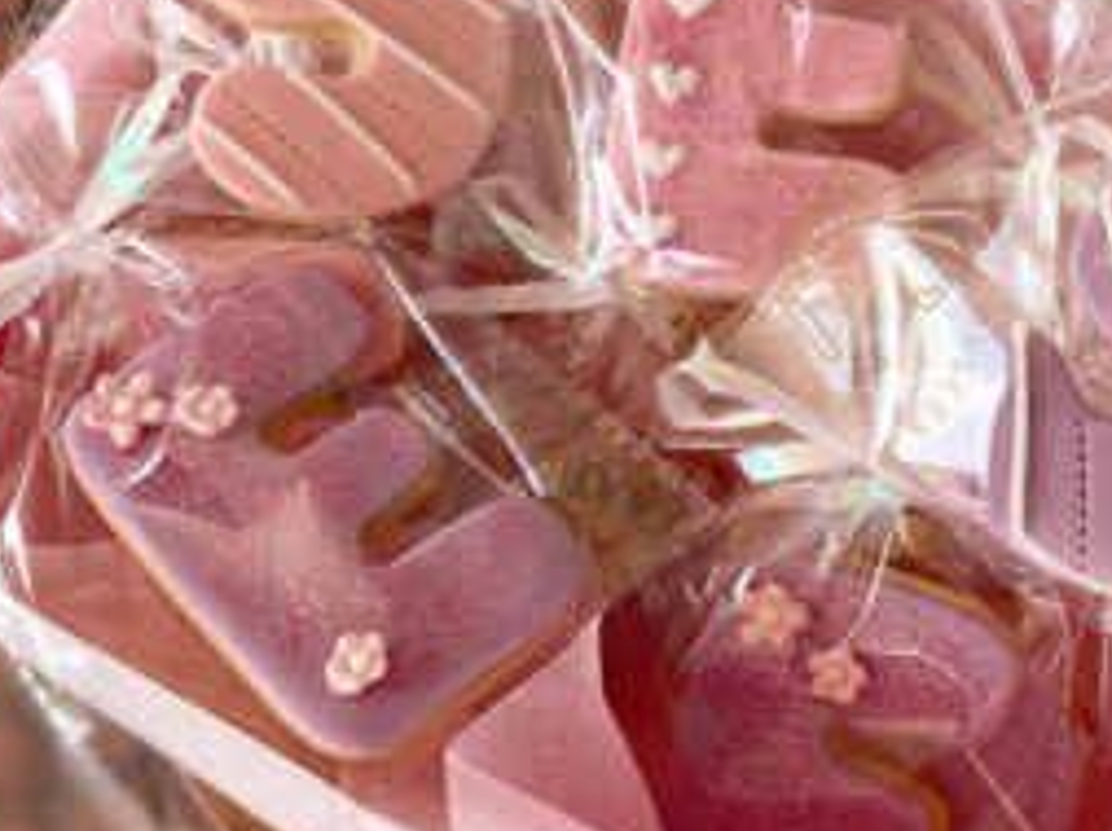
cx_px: 767
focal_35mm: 78
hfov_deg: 24.9
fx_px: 2502
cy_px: 277
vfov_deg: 18.8
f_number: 2
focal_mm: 6
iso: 20
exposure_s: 1/156
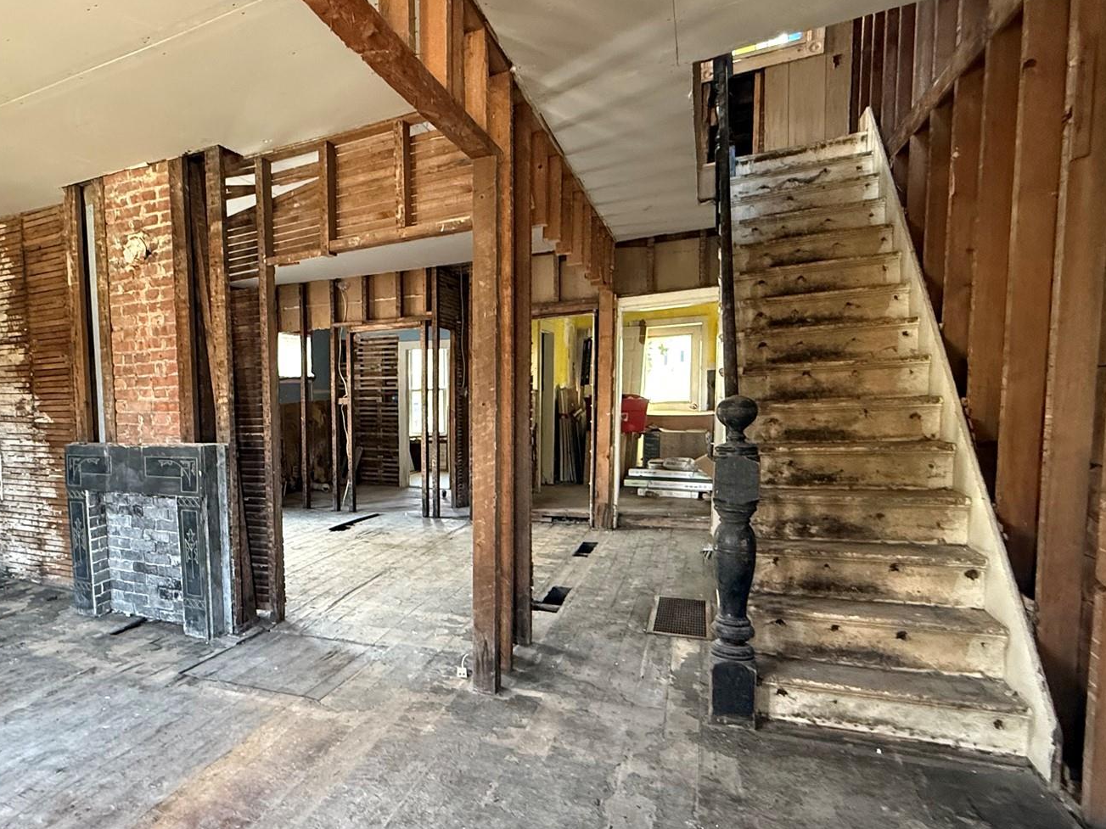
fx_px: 703
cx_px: 287
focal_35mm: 22
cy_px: 457
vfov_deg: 60.9
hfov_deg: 71.6
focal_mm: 2.22
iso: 640
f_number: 2.2
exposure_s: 1/60
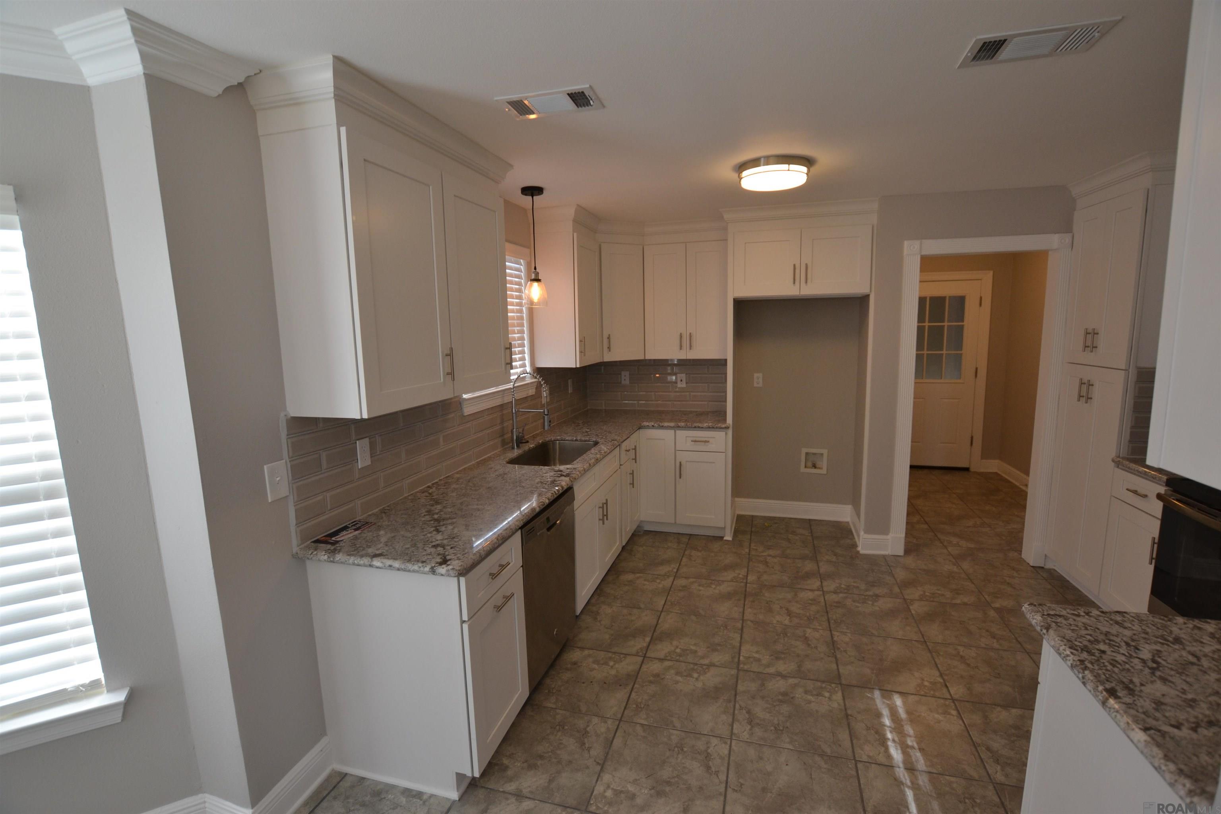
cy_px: 407
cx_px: 610
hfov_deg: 100.4
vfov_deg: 77.3
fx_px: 509
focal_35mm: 15
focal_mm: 10
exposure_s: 1/100
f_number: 5
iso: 400
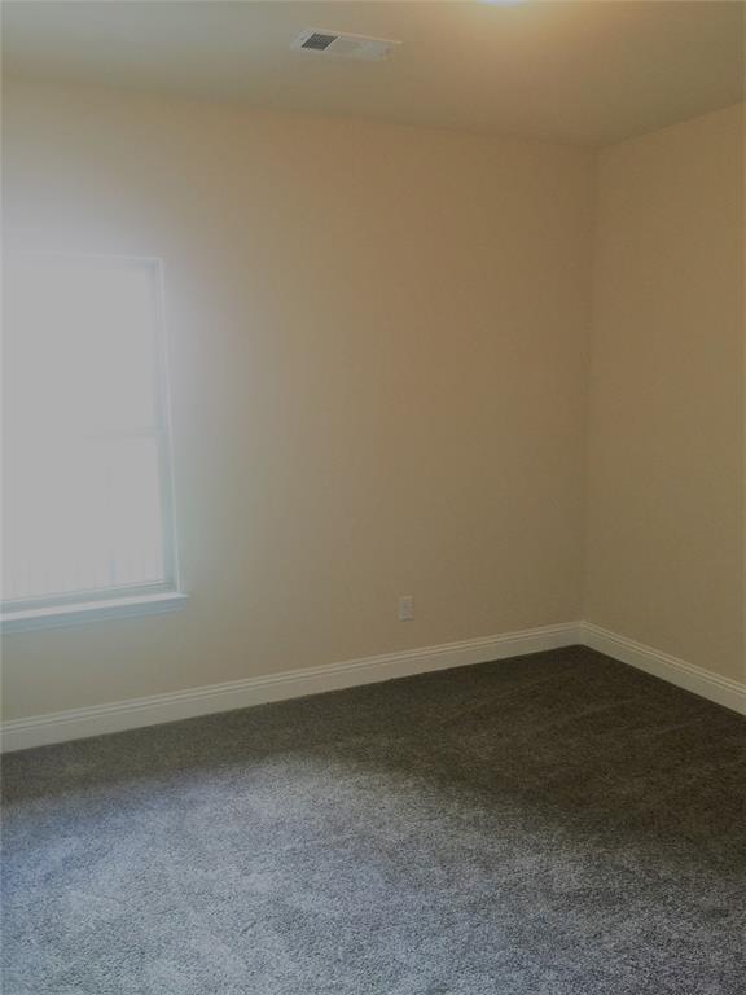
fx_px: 833
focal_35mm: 29
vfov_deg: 61.7
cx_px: 373
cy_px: 498
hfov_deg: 48.2
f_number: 2.2
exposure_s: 1/15
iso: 40
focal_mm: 4.15
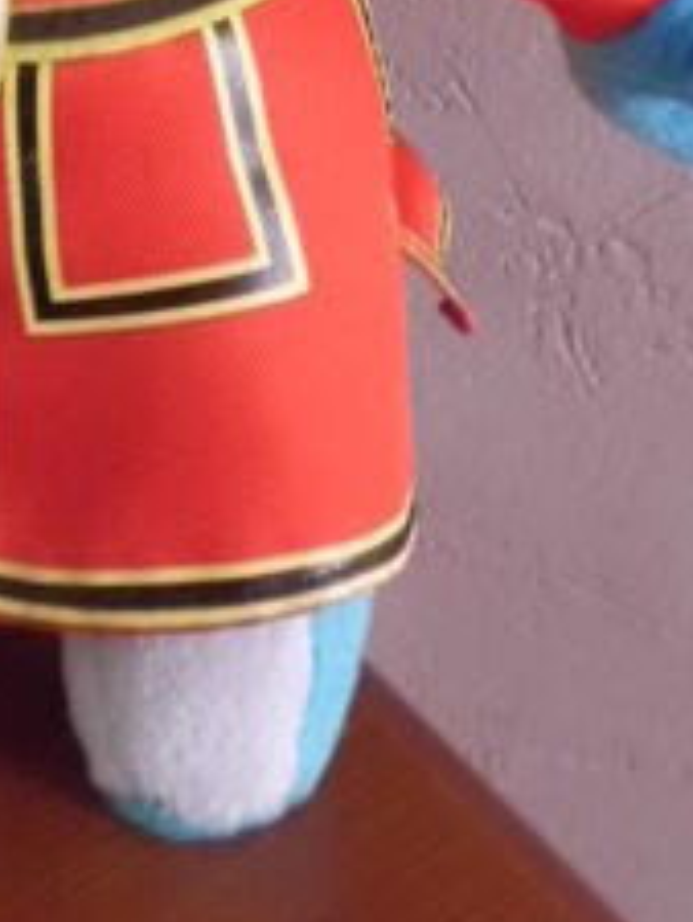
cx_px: -21
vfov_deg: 22.6
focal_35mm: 74
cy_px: -377
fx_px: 1973
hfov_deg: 19.3
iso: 800
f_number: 3.2
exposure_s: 1/60
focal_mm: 4.6
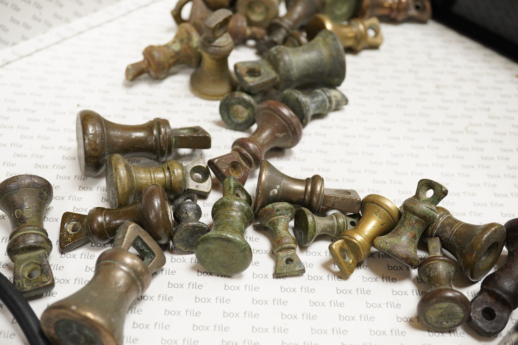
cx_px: 259
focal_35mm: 45
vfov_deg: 29.9
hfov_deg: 43.6
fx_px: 647
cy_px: 172
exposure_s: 1/125
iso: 2500
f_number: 8
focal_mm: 30
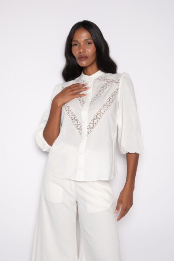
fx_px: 327
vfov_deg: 43.6
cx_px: 87
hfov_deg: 29.8
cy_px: 130
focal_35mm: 45
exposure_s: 1/160
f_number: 7.1
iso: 200
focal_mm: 45
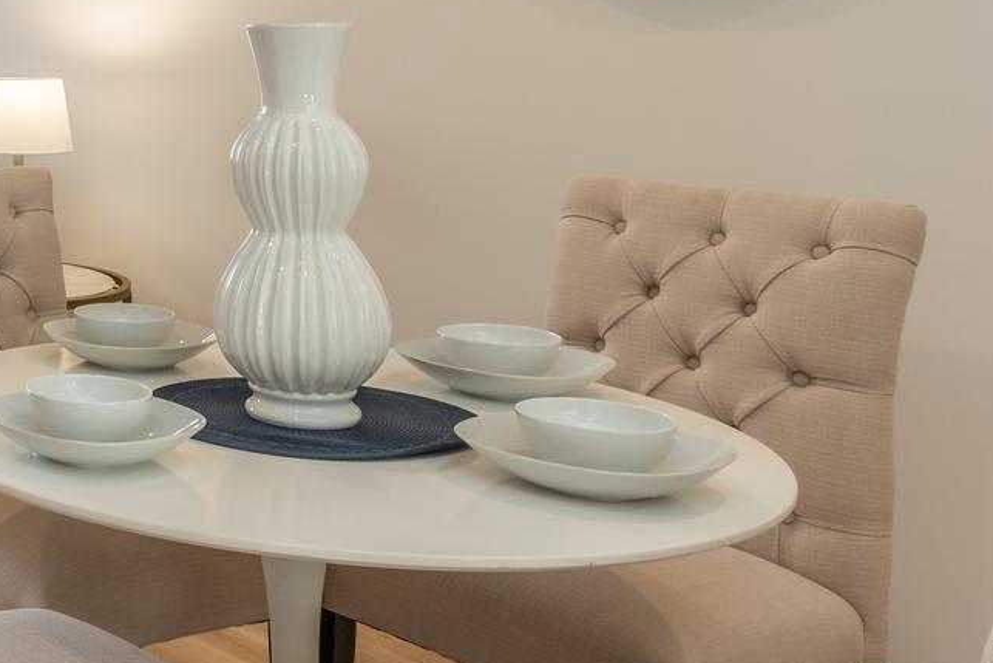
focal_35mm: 51
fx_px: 1407
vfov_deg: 25.7
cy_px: 73
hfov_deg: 28.8
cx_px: -405
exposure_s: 1/13
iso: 320
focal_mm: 16
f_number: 10
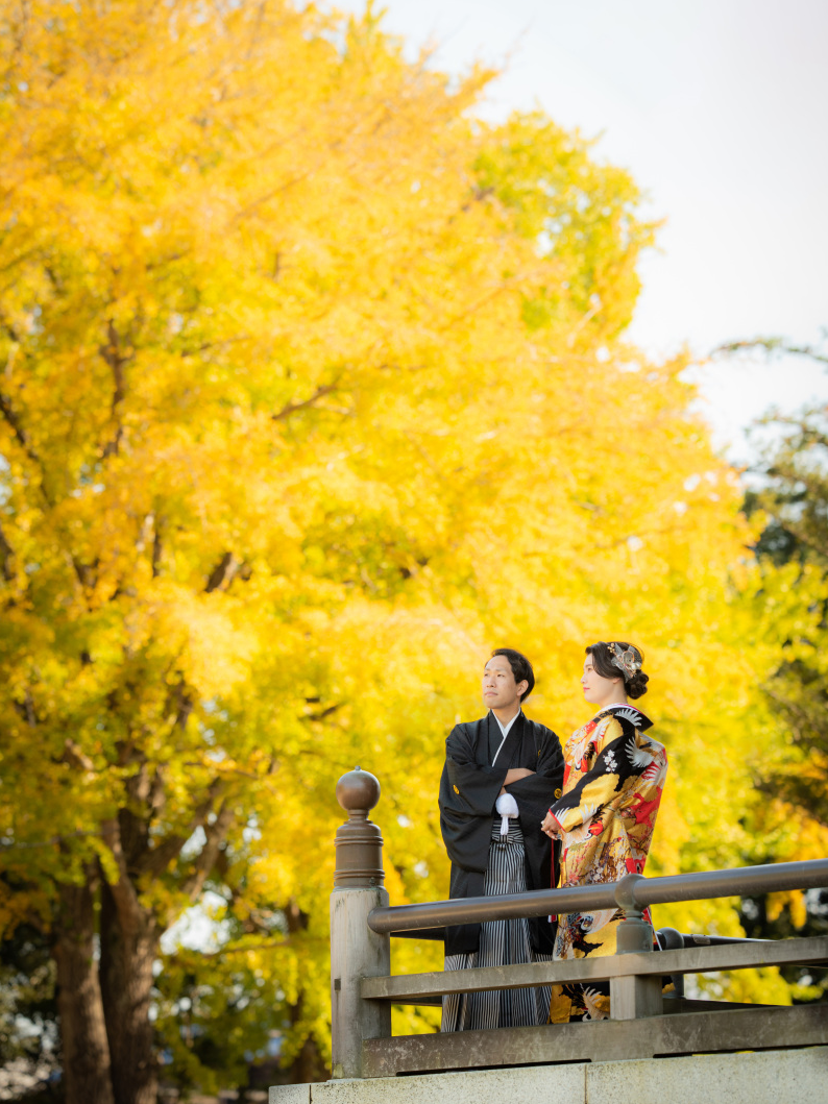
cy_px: 549
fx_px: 4689
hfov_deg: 10.1
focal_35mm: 147
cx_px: 413
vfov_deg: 13.4
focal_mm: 135
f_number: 2.8
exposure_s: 1/500
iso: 100
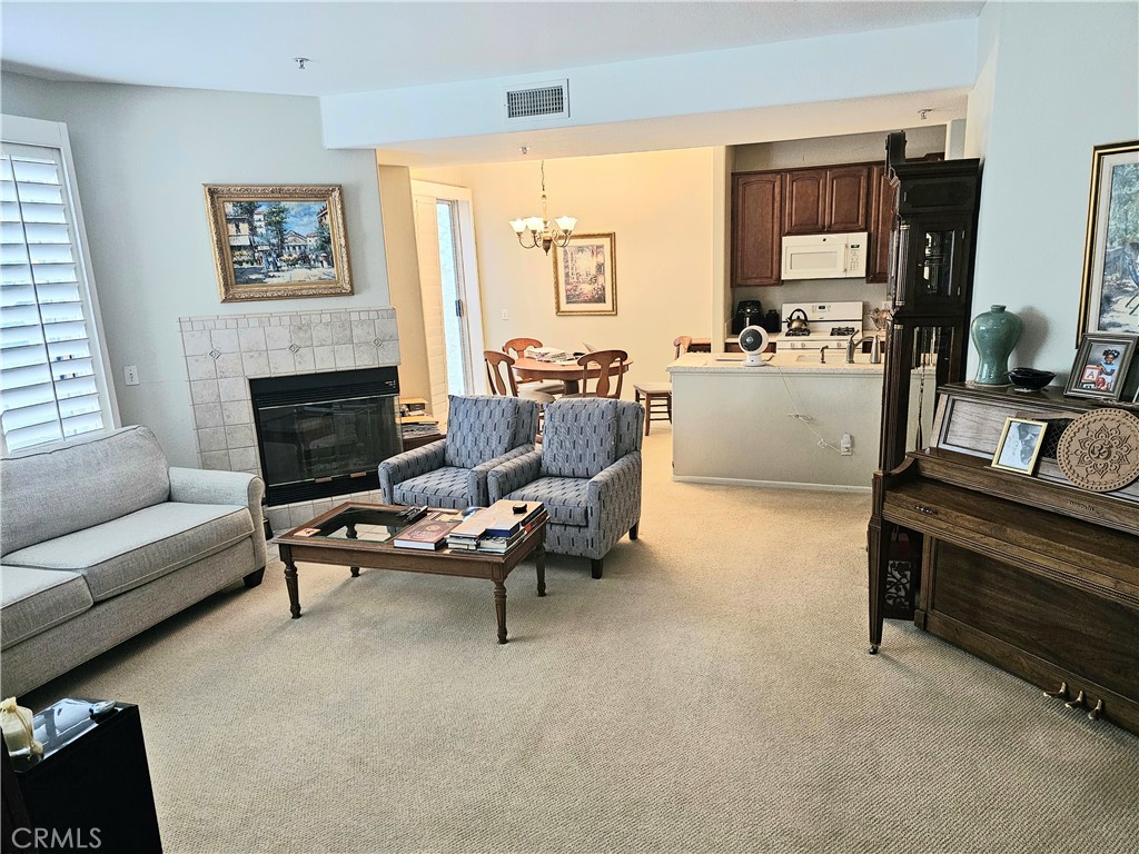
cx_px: 570
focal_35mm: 23
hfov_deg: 73.9
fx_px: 757
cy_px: 427
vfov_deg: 58.9
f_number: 1.7
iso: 800
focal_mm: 6.3
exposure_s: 1/120
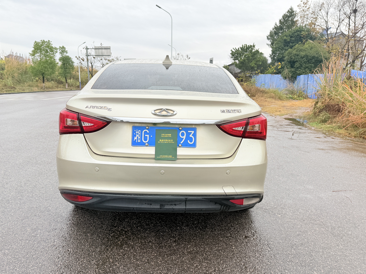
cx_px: 175
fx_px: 275
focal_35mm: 26
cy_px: 133
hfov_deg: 67.3
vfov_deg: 53.1
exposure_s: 1/677
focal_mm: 6.76
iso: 80
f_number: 1.78
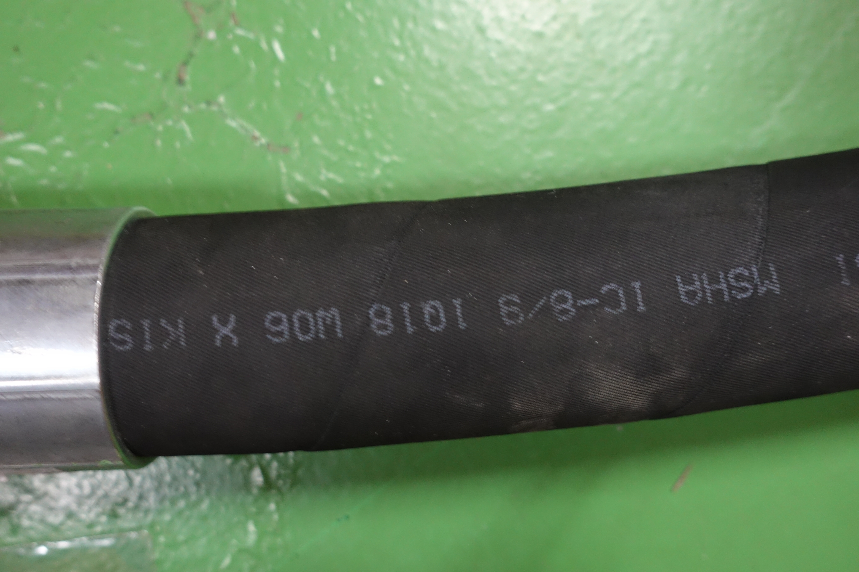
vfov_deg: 40.0
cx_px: 430
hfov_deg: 57.2
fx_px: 787
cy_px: 286
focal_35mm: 33
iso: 800
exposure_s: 1/13
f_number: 2.8
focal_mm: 12.2
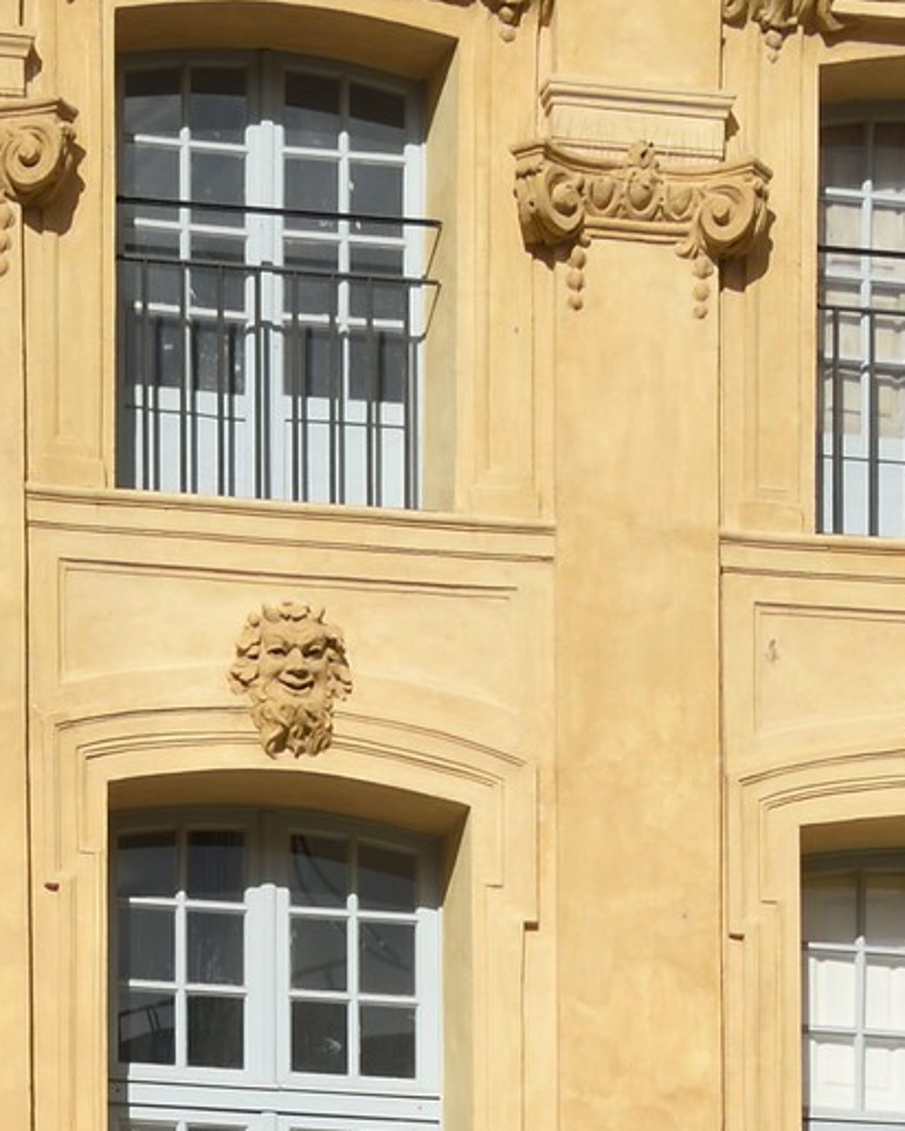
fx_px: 5859
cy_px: 2521
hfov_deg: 8.8
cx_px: 235
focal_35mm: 175
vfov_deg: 9.9
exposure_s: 1/100
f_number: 20
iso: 200
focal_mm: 40
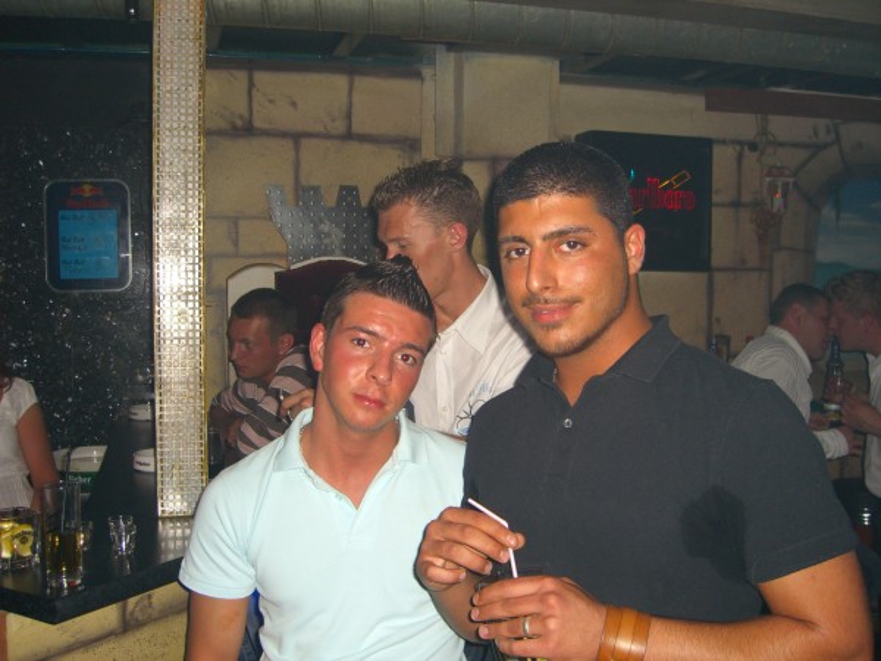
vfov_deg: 37.7
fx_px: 967
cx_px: 440
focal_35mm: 38
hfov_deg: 49.0
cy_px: 330
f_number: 2.8
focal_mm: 7.9
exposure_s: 1/60
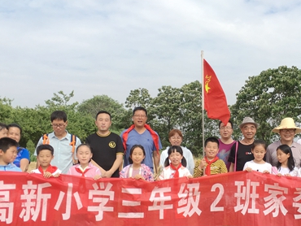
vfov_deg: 30.8
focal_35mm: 47
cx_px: 201
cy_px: 140
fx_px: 409
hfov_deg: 39.9
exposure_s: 1/999
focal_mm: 4.15
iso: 25
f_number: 2.2
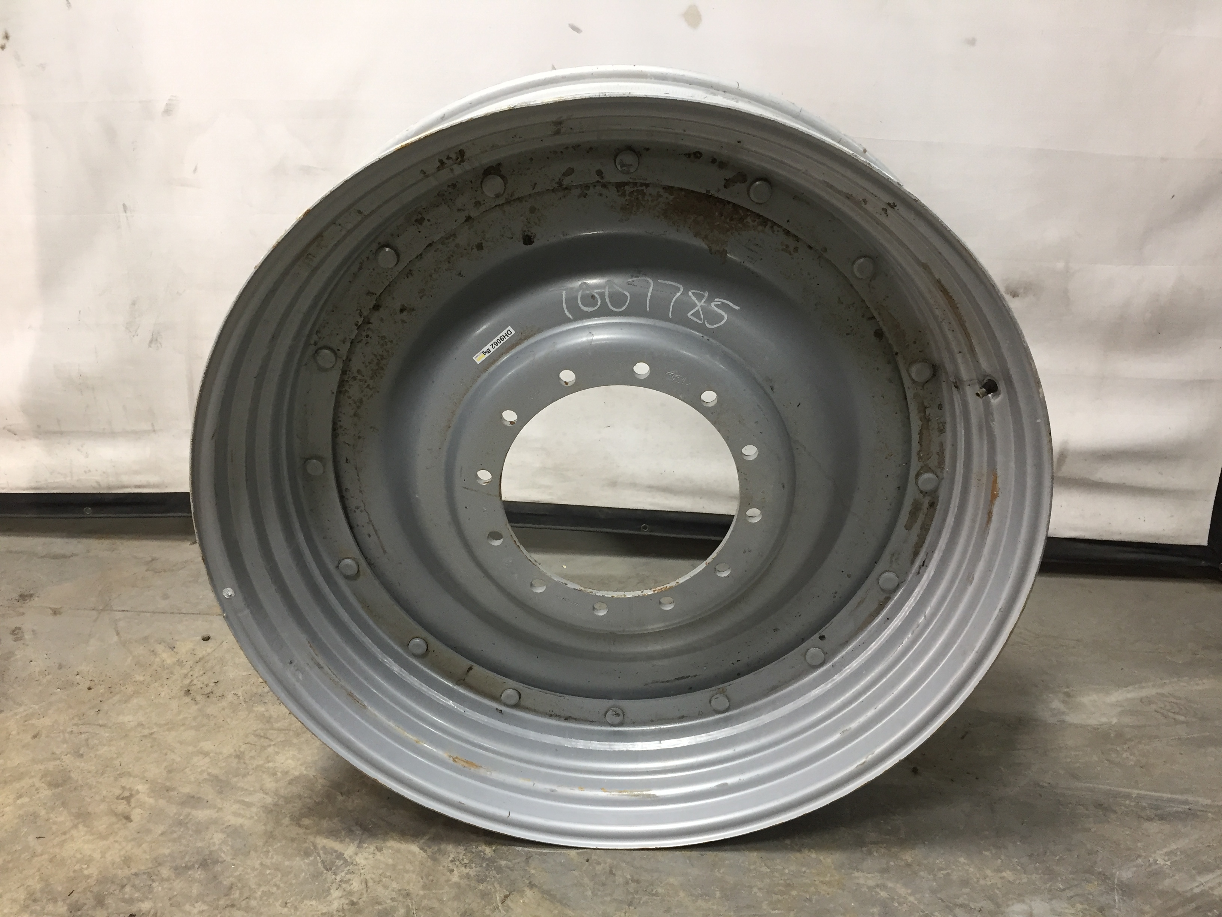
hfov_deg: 61.7
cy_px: 458
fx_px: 1024
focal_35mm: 29
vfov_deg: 48.2
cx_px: 611
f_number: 2.2
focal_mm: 4.15
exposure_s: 1/30
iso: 50
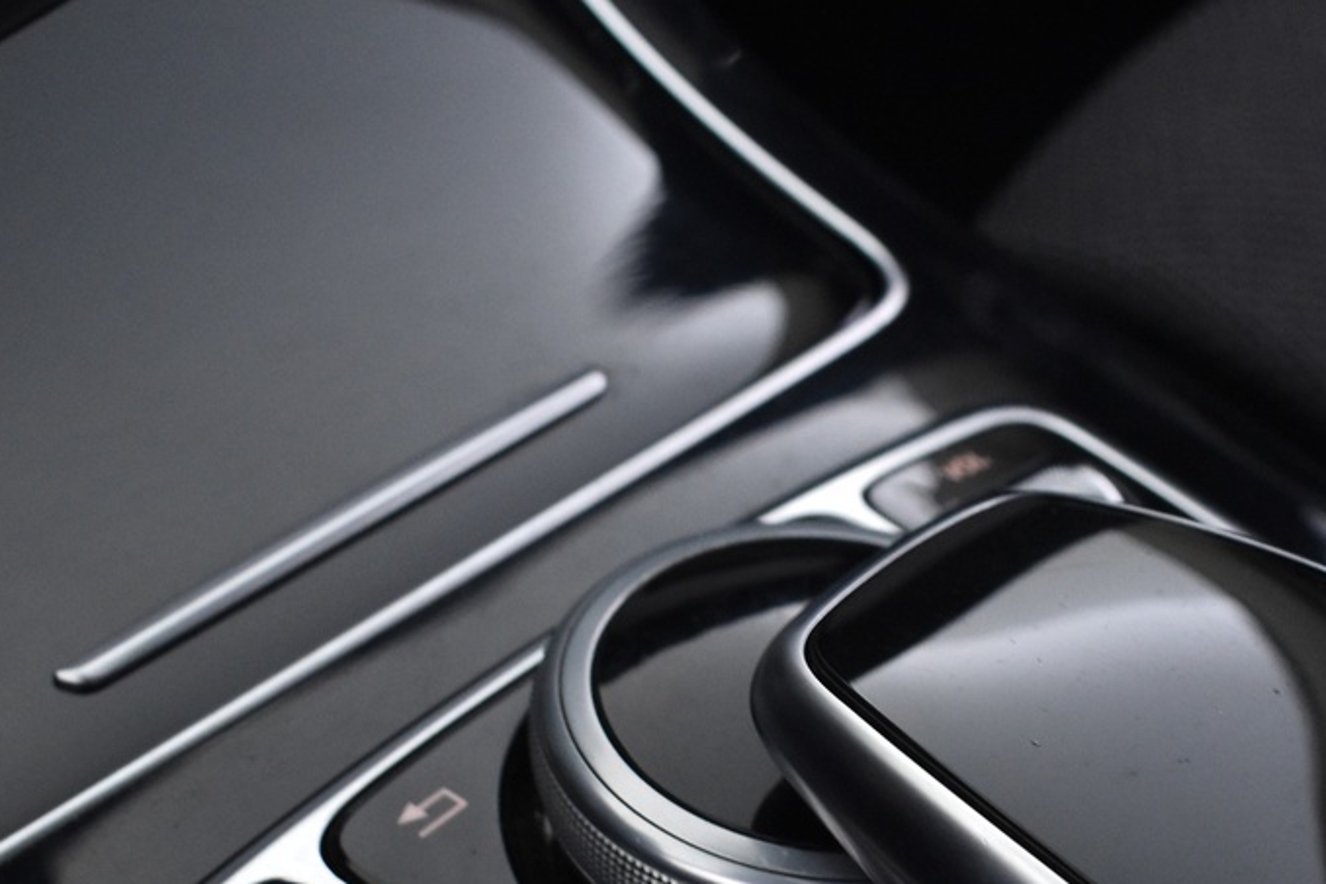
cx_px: 992
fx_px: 3167
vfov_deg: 15.5
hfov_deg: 23.4
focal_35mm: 86
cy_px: 960
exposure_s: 1/15
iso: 1250
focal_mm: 24
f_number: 5.6
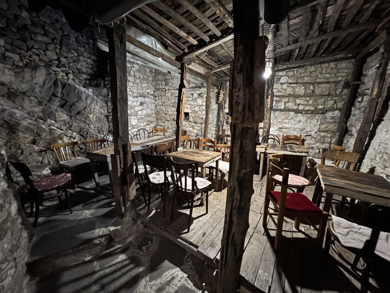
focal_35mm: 13
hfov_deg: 106.2
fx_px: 146
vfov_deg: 89.9
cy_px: 146
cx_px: 195
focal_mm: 1.57
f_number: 1.8
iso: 640
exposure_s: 1/17
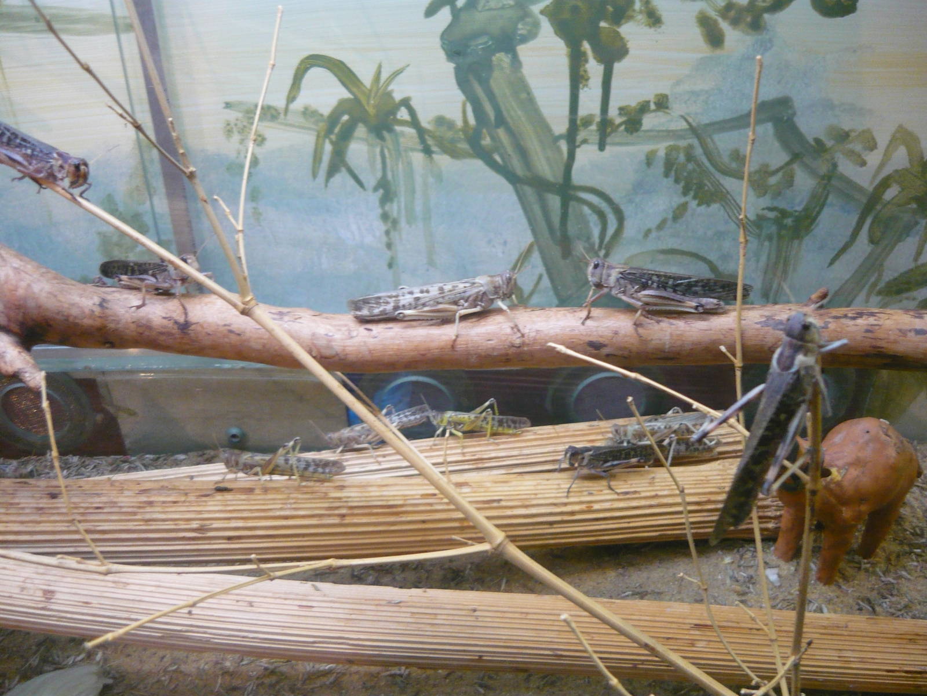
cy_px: 348
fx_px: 884
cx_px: 464
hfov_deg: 55.4
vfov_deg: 42.9
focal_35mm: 33
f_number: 2.8
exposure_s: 1/20
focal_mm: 5.5
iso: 400
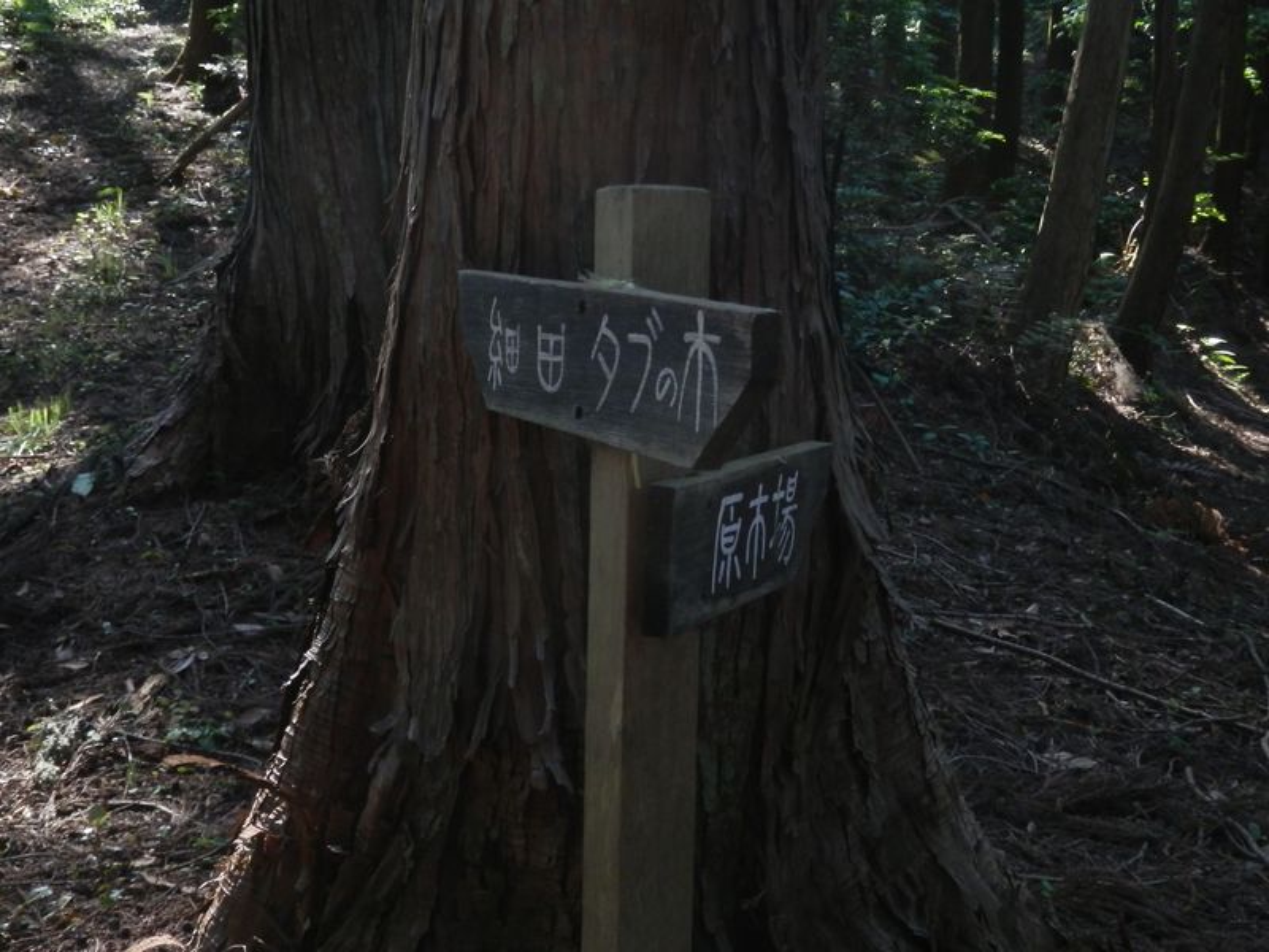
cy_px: 476
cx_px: 634
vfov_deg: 29.7
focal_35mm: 49
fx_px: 1796
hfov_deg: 38.9
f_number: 4
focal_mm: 8.9
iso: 200
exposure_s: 1/40
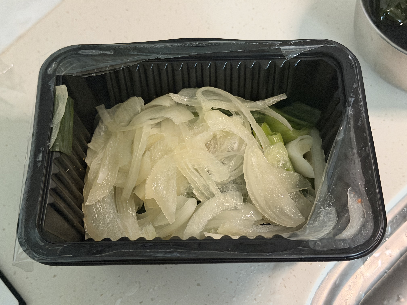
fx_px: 564
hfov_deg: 39.7
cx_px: 204
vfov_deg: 30.3
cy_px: 152
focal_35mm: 48
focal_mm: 6.76
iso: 640
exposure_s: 1/30
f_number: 1.78
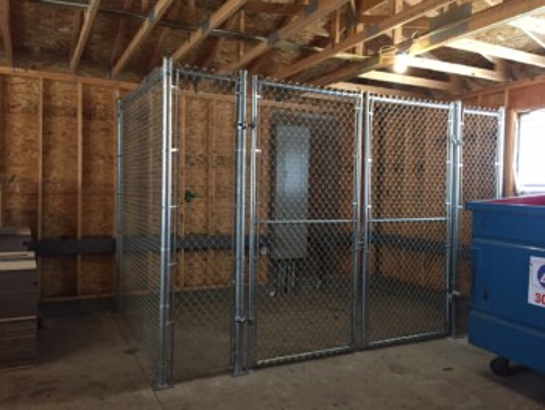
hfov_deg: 61.6
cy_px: 205
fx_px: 457
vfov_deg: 48.3
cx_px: 272
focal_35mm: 29
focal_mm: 4.15
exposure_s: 1/30
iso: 200
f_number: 2.2
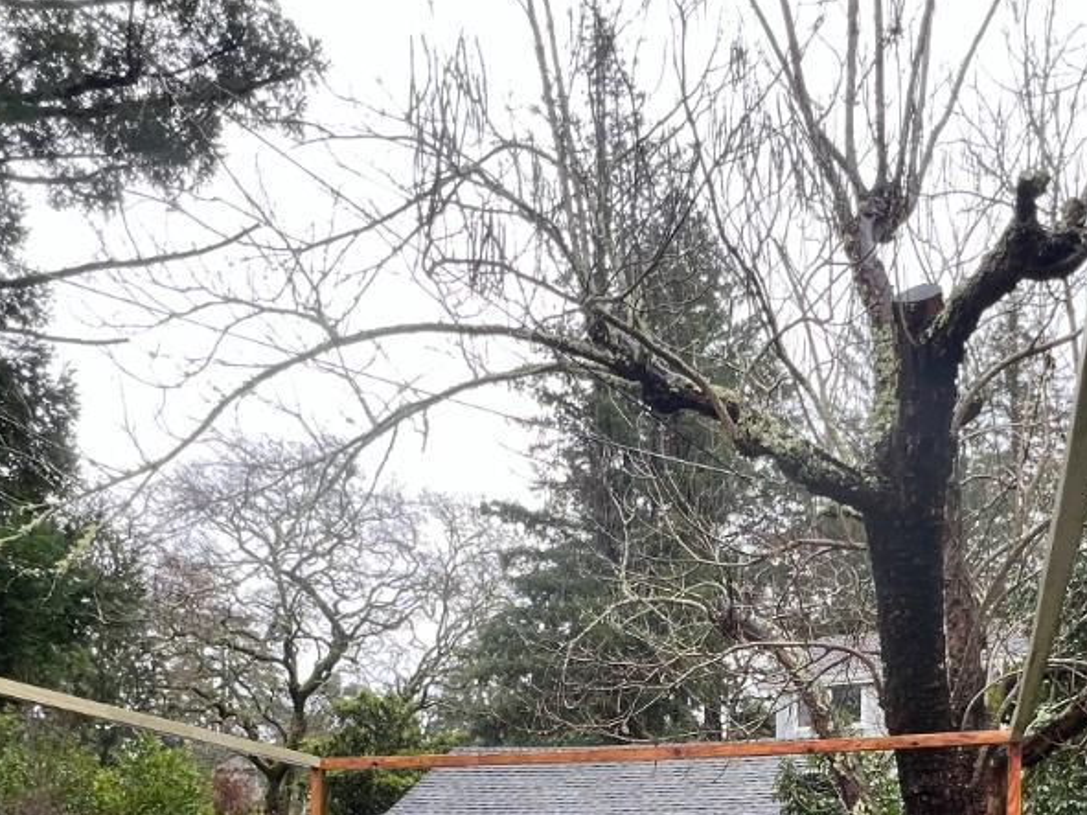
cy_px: 908
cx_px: 769
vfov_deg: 36.1
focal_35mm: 33
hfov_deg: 53.7
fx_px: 1036
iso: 50
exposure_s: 1/99
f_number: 1.8
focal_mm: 1.57
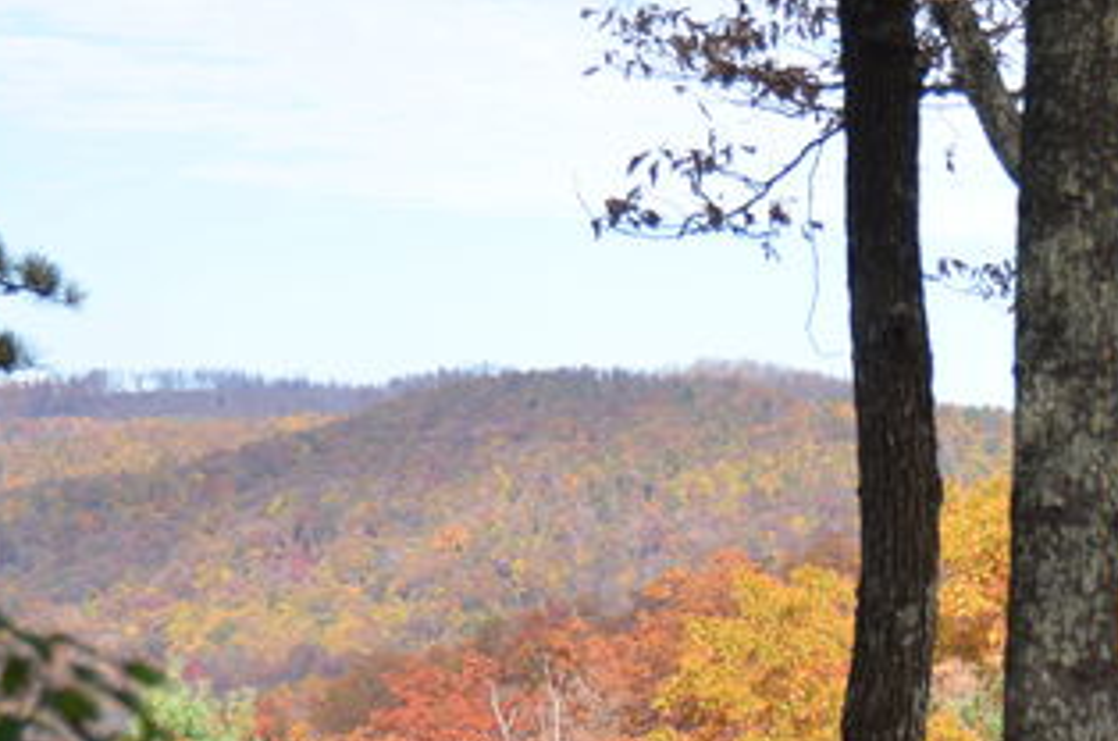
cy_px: 900
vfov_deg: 8.3
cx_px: 1209
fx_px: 5021
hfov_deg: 12.5
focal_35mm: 162
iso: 100
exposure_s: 1/250
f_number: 5
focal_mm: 44
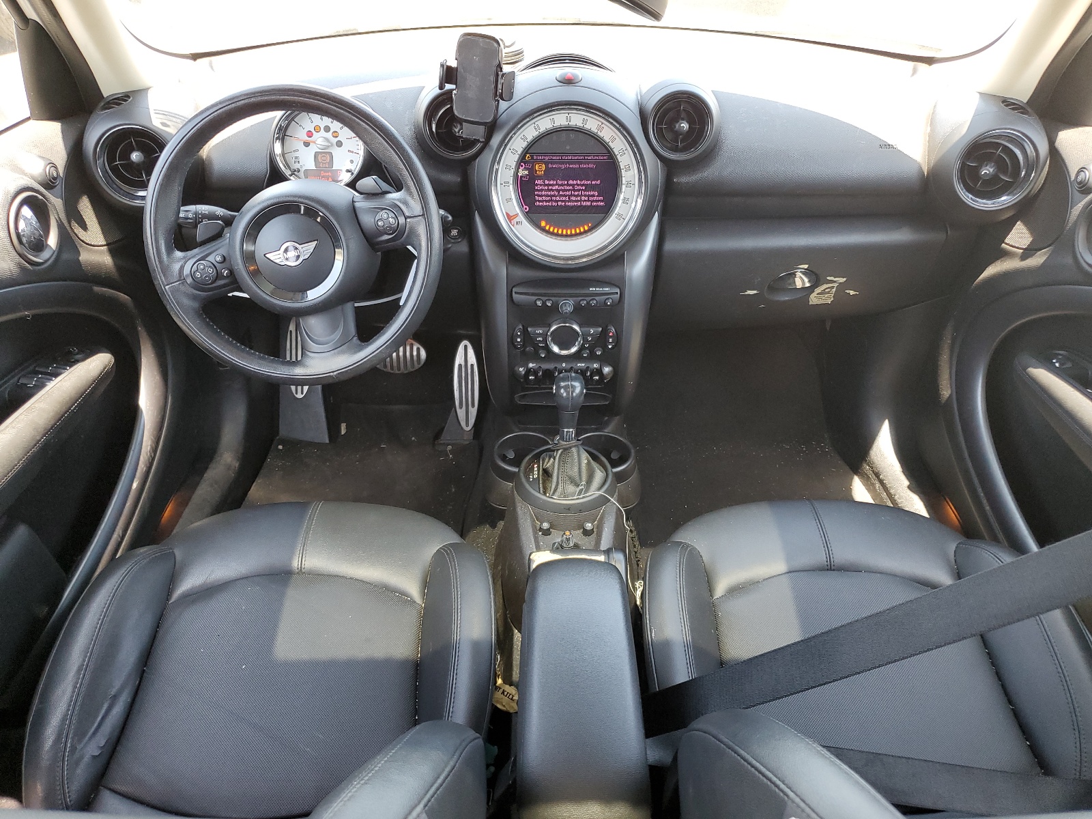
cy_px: 410
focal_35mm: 26
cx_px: 546
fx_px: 820
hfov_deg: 67.3
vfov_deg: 53.1
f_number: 1.5
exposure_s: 1/120
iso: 86
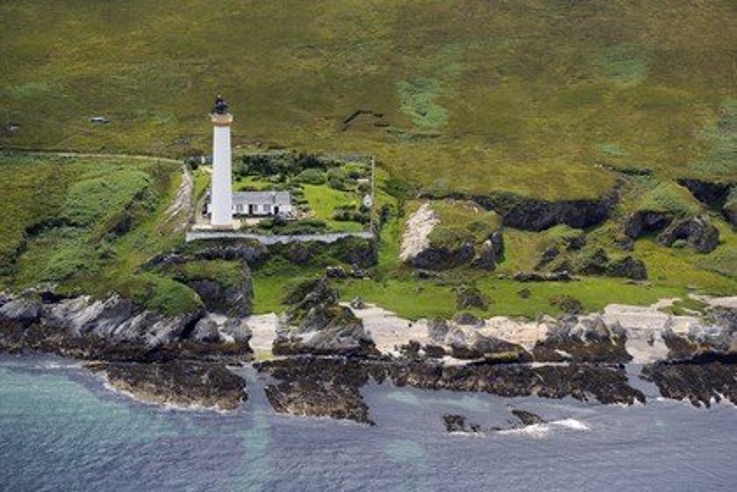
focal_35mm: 200
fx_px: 4094
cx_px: 368
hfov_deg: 10.3
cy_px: 246
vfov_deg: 6.9
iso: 400
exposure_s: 1/800
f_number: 7.1
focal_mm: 200
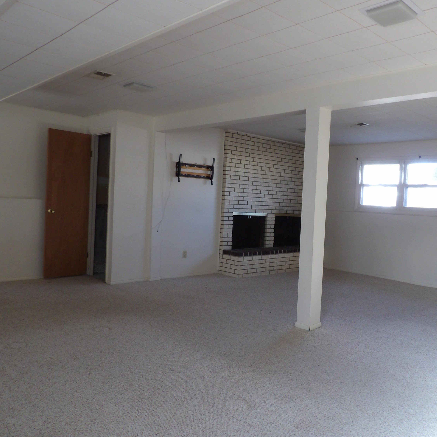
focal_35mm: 29
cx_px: 273
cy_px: 217
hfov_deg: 55.0
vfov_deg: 55.6
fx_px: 414
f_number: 3.2
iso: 200
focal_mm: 4.3
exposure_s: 1/33
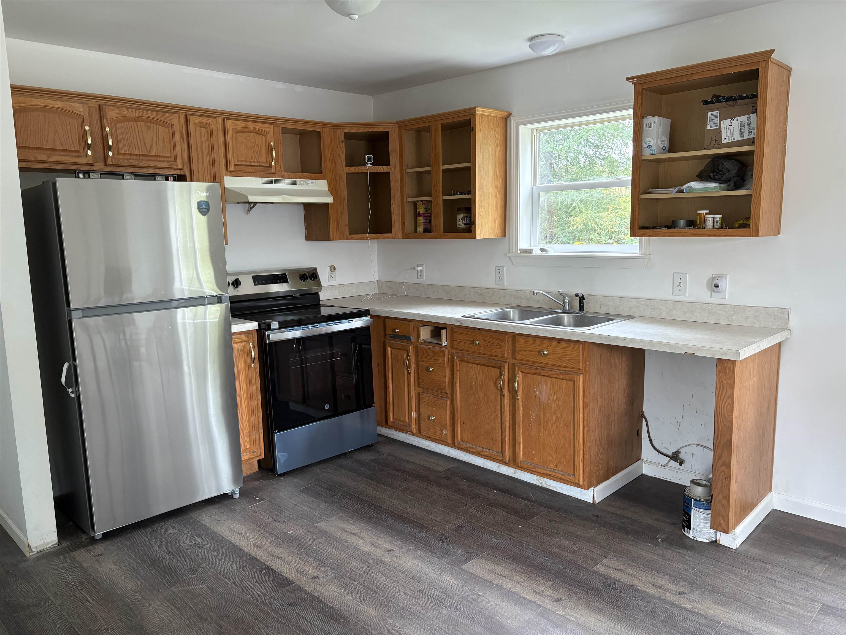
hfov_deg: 67.3
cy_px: 318
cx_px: 423
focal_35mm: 26
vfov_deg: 53.1
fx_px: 635
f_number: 1.6
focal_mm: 5.96
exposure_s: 1/60
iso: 160
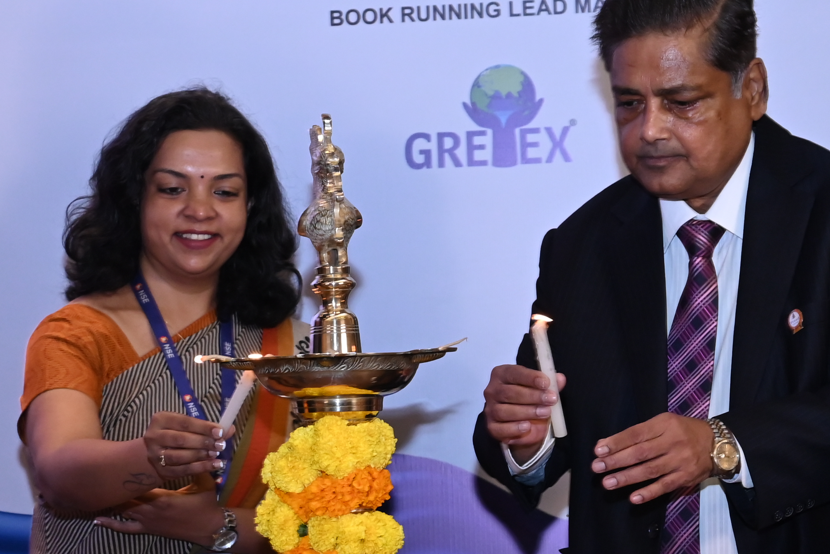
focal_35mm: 124
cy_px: 354
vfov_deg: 11.1
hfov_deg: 16.5
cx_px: 299
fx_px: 2860
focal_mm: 44
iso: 1600
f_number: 5.6
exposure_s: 1/125
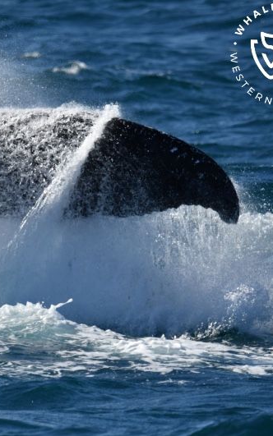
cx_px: 7
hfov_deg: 1.8
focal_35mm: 737
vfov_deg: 2.9
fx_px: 8771
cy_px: 218
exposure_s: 1/8000
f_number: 6.3
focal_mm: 480
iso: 800
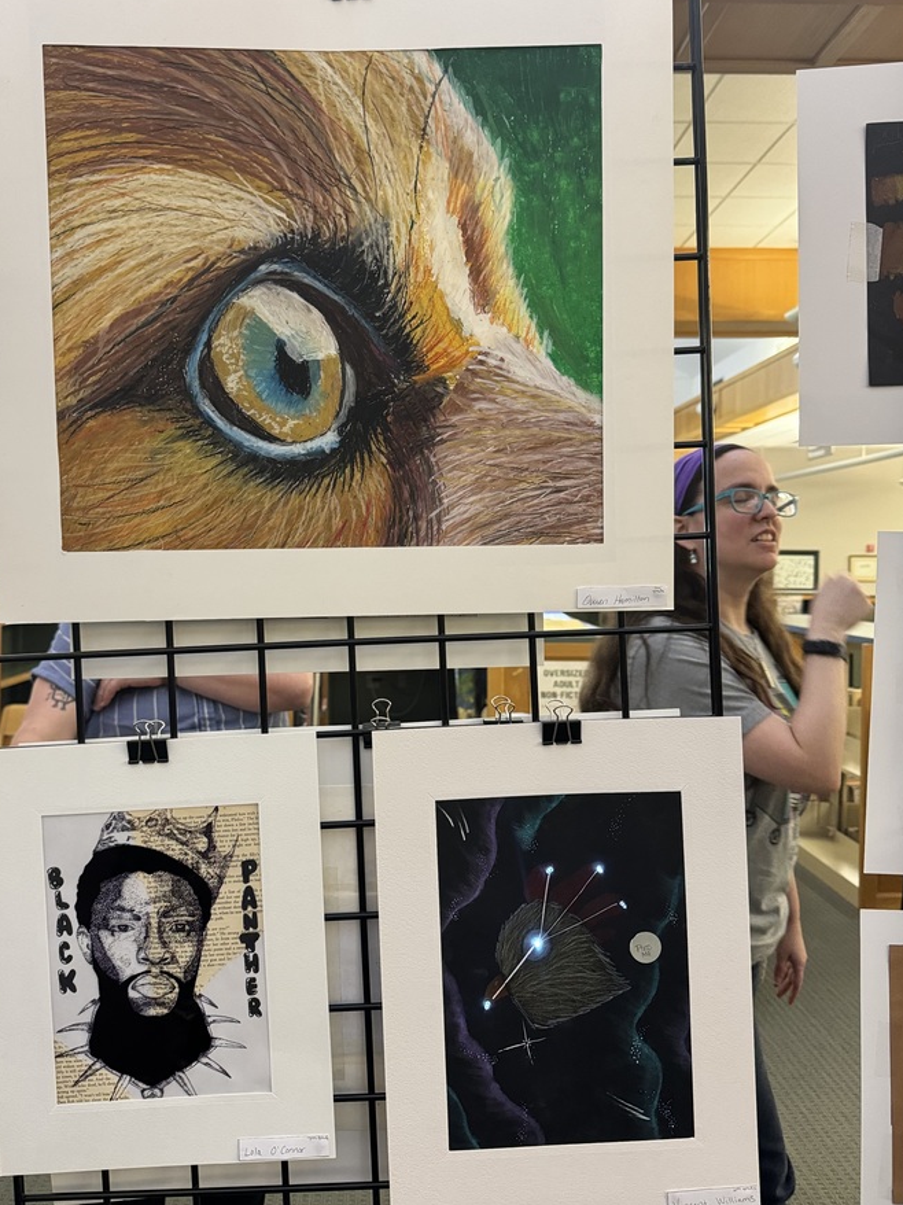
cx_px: 408
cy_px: 574
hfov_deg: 49.7
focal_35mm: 28
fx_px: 974
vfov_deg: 63.4
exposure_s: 1/60
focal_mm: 6.86
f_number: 1.78
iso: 400
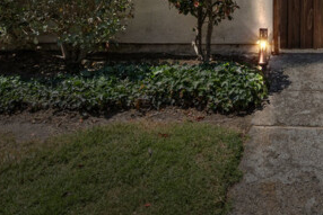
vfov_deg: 27.8
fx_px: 386
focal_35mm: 43
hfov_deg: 40.7
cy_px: -37
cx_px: 311
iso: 400
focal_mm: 16
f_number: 8
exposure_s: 1/100
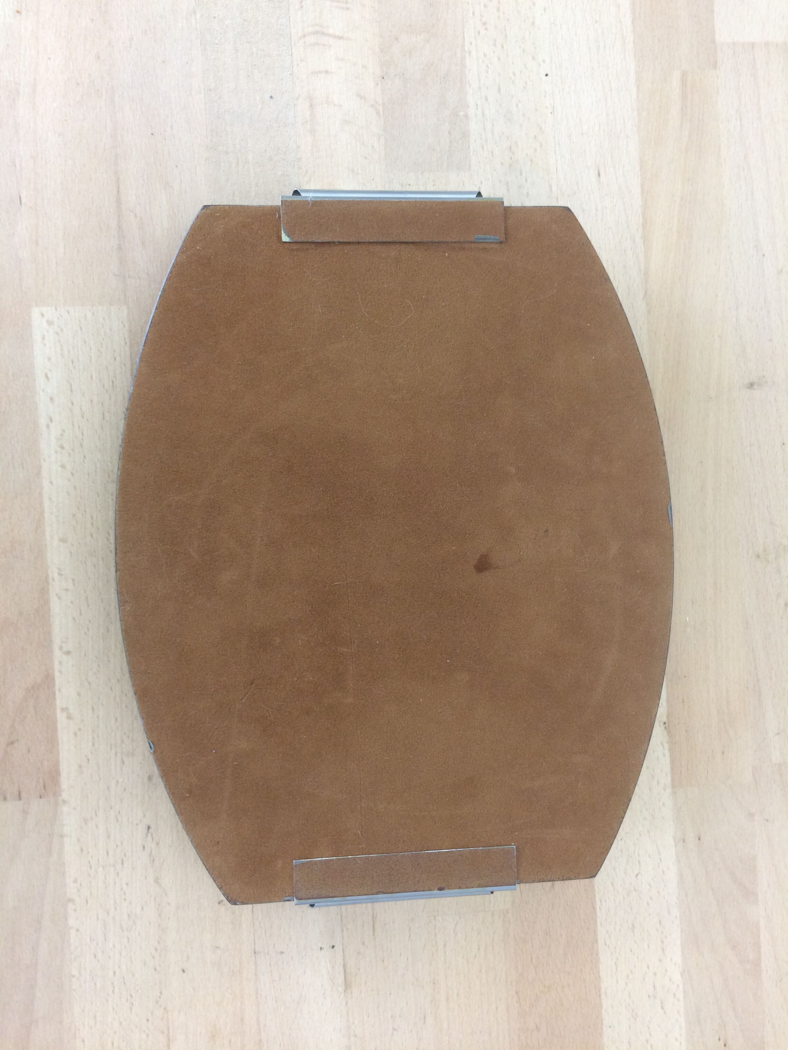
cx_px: 394
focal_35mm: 29
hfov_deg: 48.2
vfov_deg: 61.7
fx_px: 880
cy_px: 525
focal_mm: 4.15
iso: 100
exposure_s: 1/33
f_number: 2.2
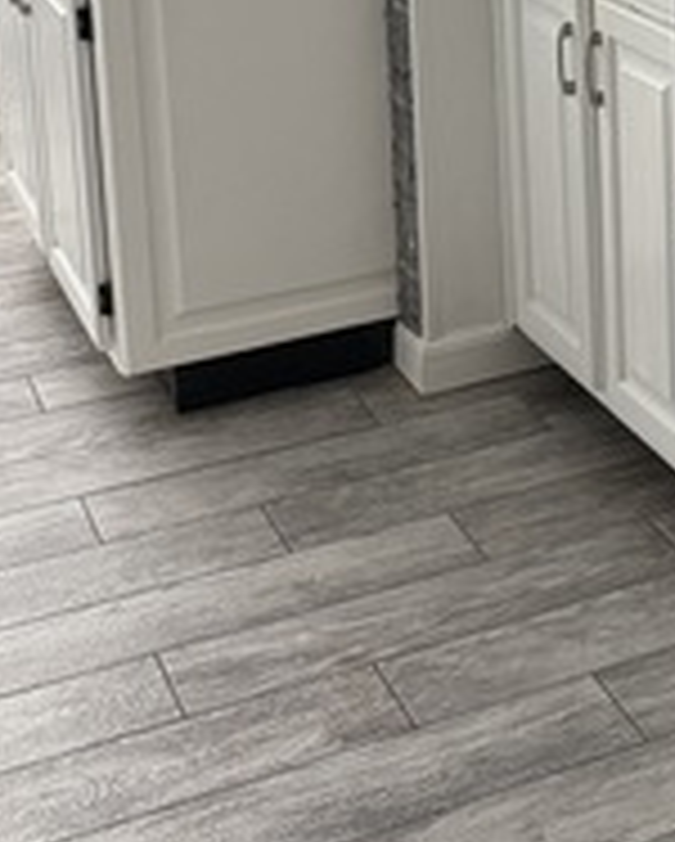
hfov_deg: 17.7
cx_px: 922
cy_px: -153
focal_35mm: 80
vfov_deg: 22.1
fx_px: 1994
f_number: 1.78
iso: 250
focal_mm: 6.76
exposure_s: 1/60
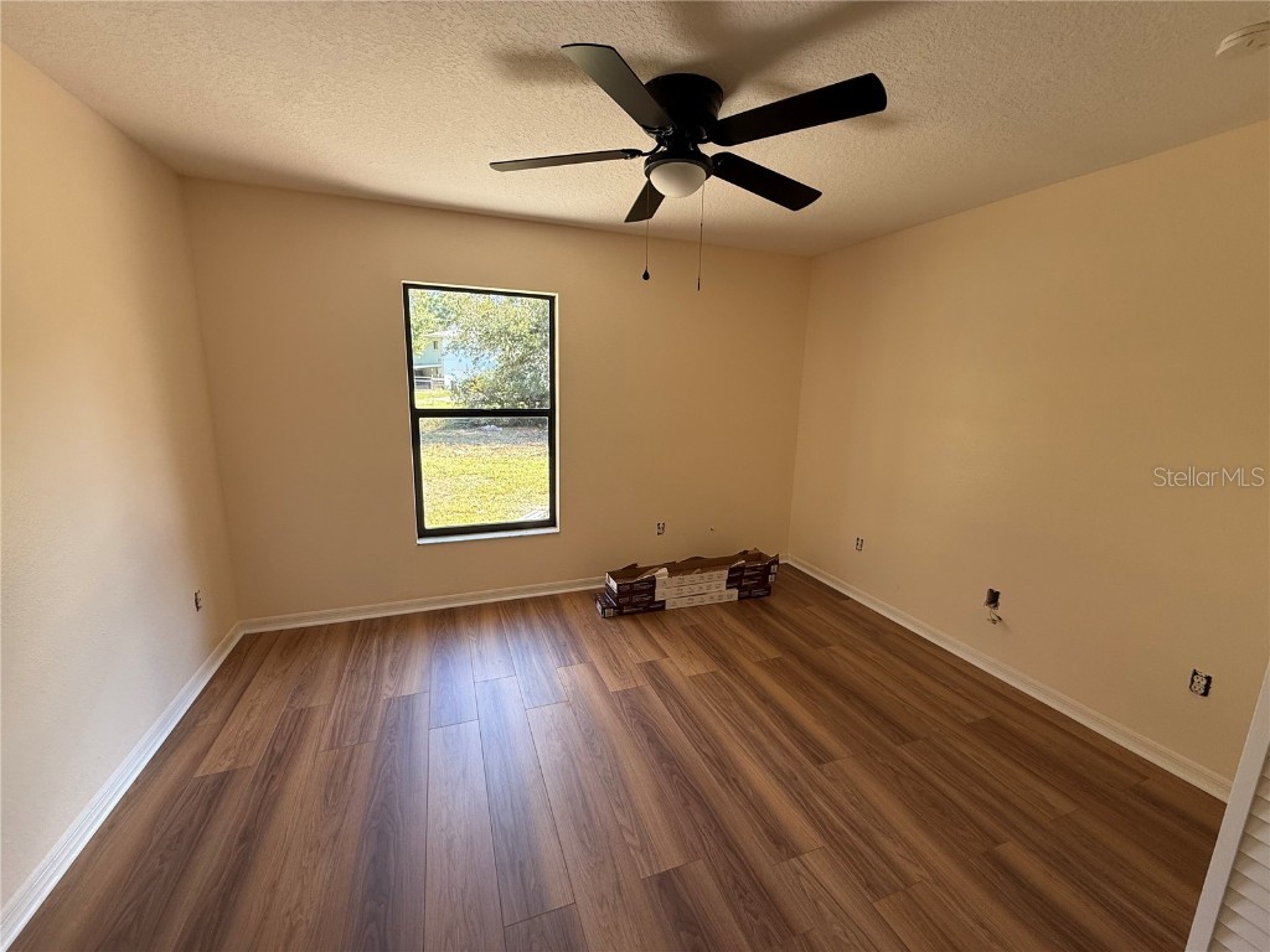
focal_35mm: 14
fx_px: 514
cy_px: 476
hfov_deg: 102.1
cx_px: 635
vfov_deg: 85.7
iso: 80
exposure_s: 1/99
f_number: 2.2
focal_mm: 2.22
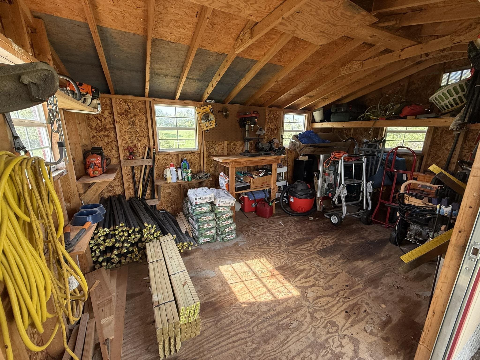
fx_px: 194
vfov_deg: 85.7
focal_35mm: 14
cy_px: 180
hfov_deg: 102.1
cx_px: 240
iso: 125
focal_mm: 2.22
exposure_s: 1/99
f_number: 2.2
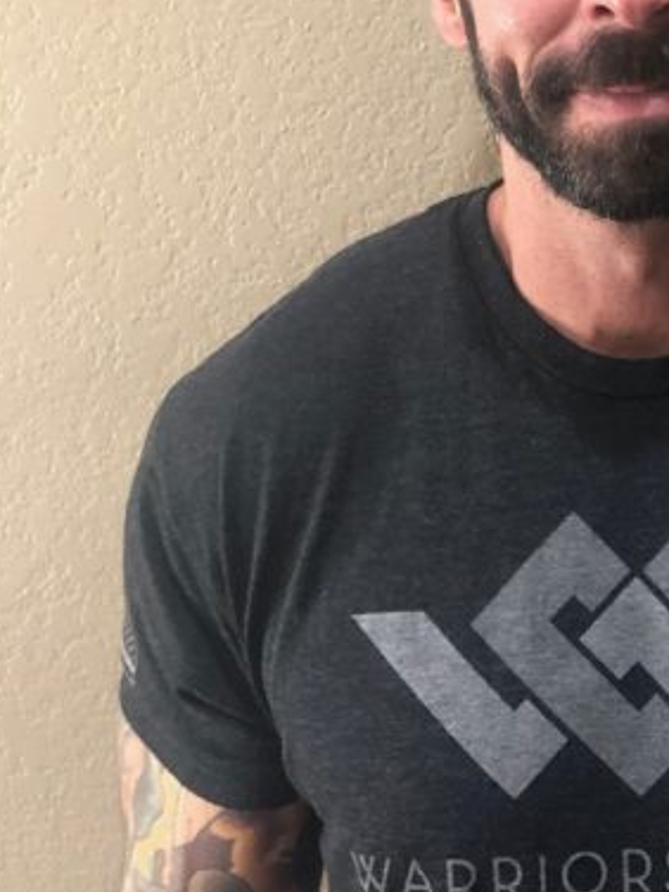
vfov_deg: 30.4
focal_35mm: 62
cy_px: 170
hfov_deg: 22.4
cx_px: 729
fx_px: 1598
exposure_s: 1/15
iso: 64
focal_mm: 4
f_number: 1.8
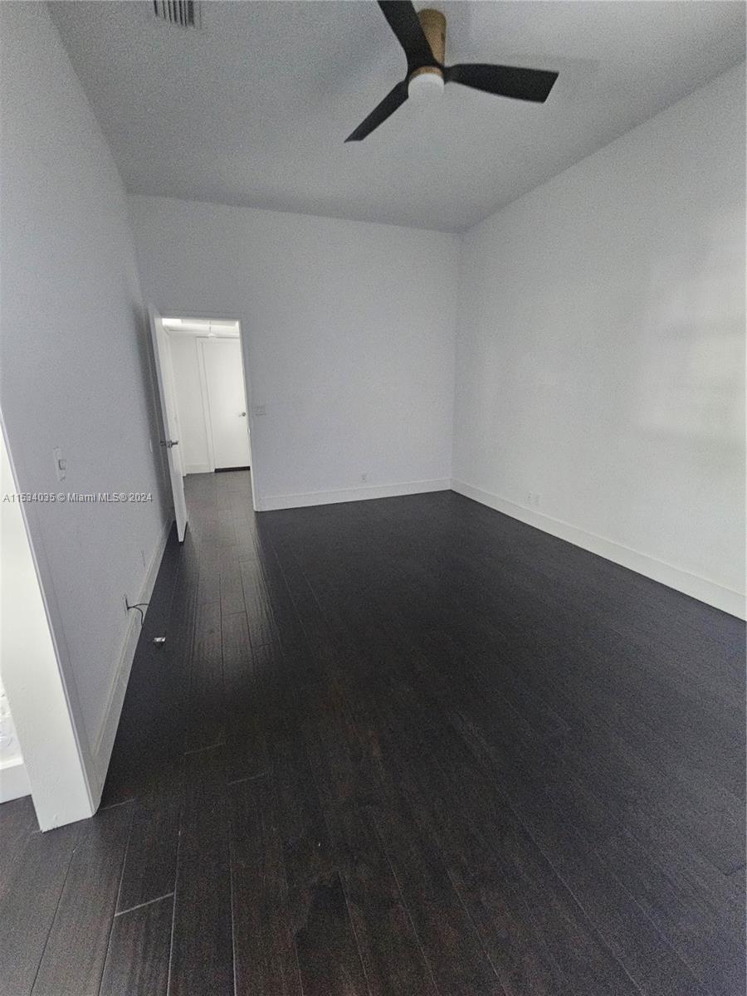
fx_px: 374
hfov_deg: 89.9
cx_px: 374
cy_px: 498
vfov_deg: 106.2
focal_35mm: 13
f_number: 2.2
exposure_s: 1/24
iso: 640
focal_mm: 2.2
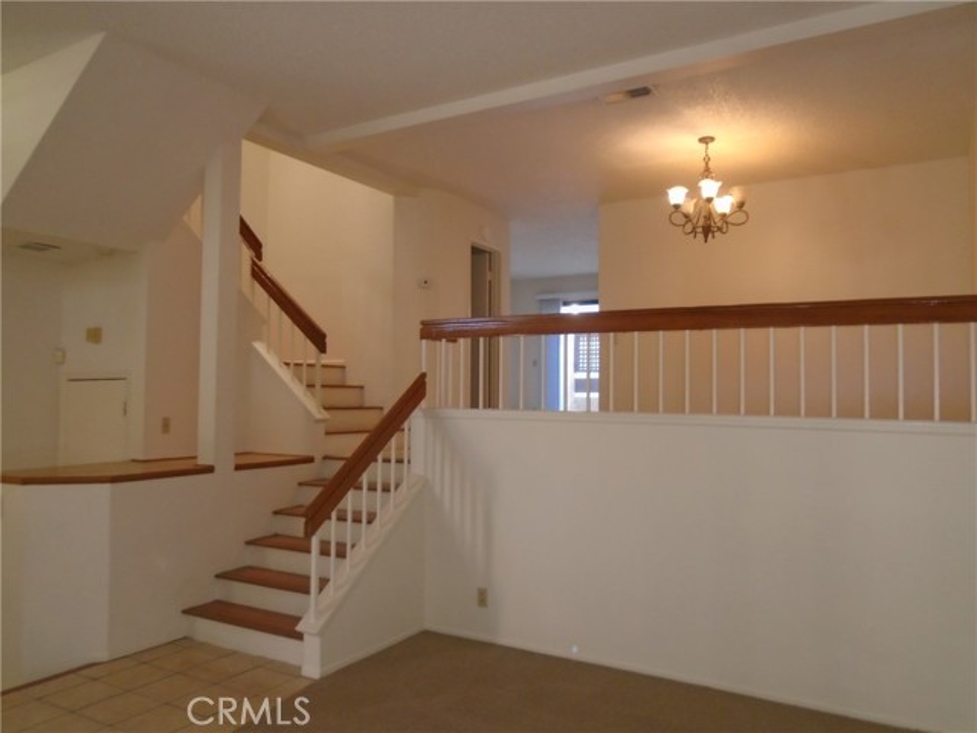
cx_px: 488
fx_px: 734
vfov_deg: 53.1
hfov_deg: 67.3
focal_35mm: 26
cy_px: 366
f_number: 3.2
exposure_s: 1/30
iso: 250
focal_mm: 4.6
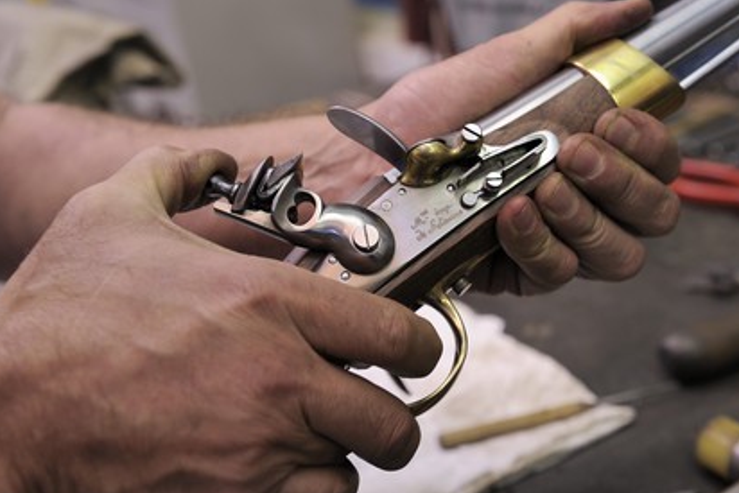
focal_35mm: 53
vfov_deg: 25.5
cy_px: 247
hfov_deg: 37.5
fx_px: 1088
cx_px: 366
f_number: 4.5
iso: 800
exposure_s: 1/60
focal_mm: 52
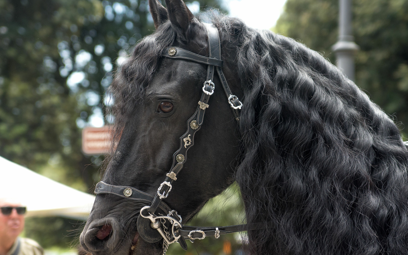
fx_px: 1201
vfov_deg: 12.1
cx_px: 203
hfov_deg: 19.3
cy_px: 130
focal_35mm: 108
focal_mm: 70
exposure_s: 1/500
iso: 400
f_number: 3.5
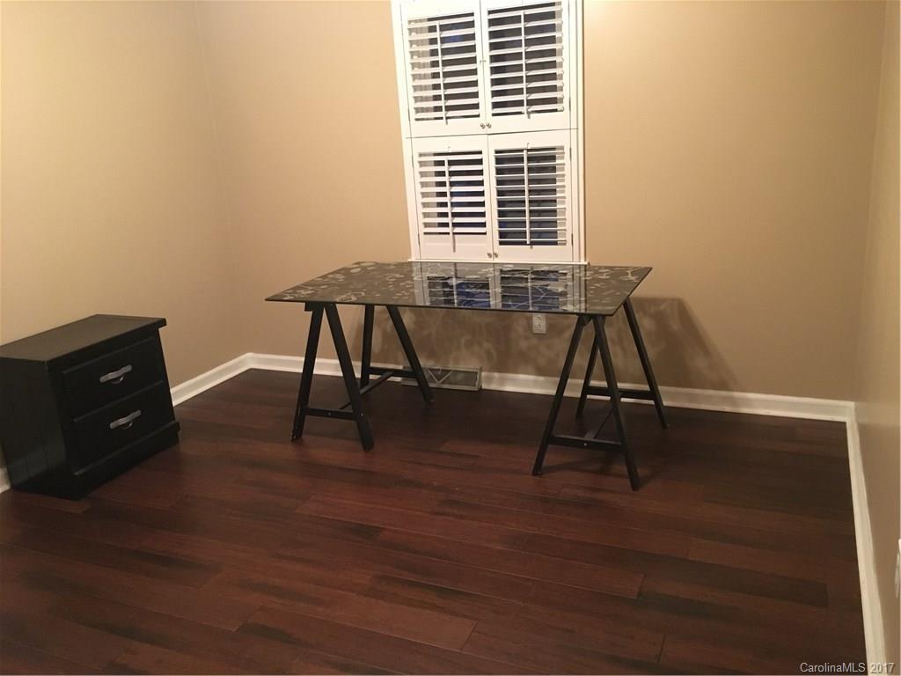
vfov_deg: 48.2
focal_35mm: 29
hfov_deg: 61.7
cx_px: 450
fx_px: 755
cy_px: 338
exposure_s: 1/15
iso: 320
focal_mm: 4.15
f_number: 2.2
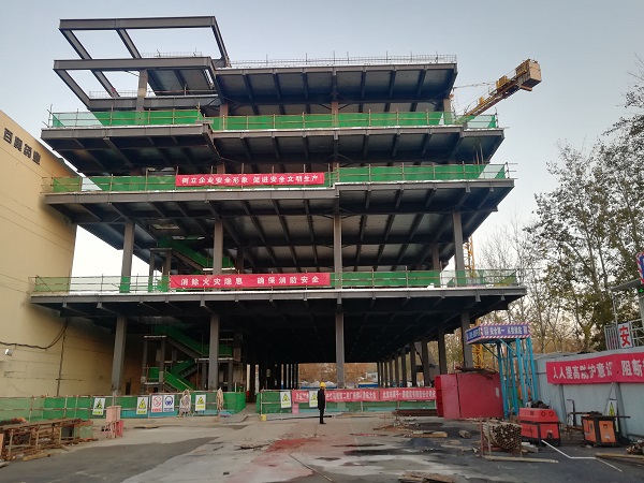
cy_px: 242
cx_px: 322
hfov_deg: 65.3
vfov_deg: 51.4
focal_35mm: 27
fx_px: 502
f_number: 1.8
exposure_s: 1/50
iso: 100
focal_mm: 3.83
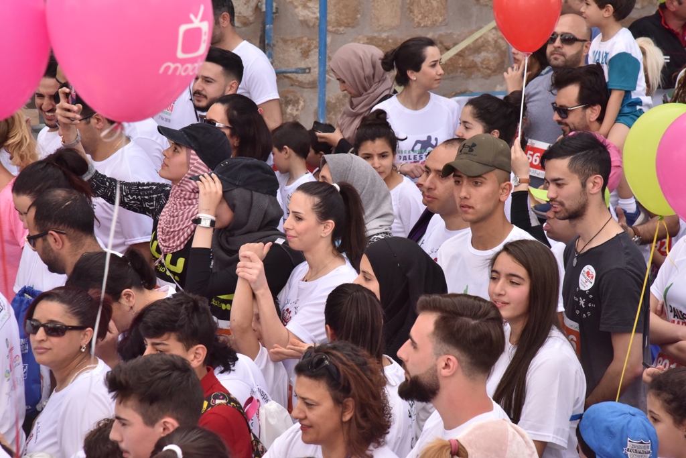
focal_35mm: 120
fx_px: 2287
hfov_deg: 17.1
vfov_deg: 11.4
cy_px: 229
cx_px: 343
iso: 2500
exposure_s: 1/640
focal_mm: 120
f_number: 13
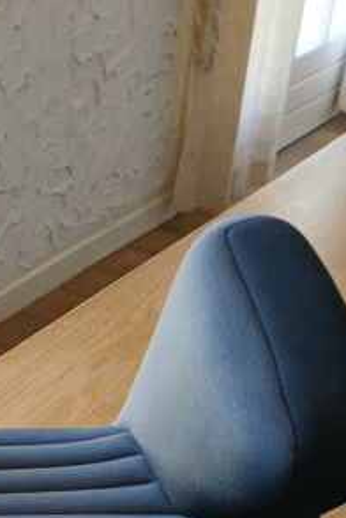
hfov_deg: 22.0
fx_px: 849
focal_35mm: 59
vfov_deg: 31.1
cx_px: -21
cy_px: 534
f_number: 1.8
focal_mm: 3.98
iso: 200
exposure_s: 1/50
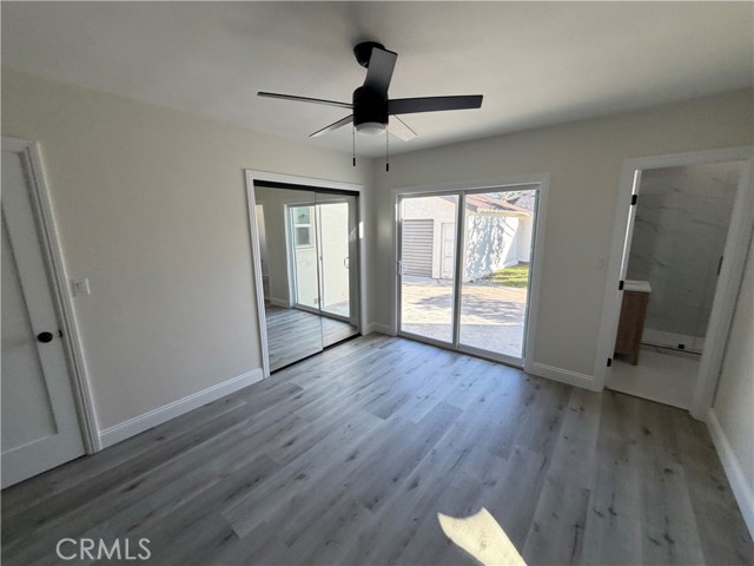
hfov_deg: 102.1
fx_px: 305
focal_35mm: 14
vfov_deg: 85.7
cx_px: 377
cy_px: 283
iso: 100
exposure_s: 1/121
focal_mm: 2.22
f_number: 2.2
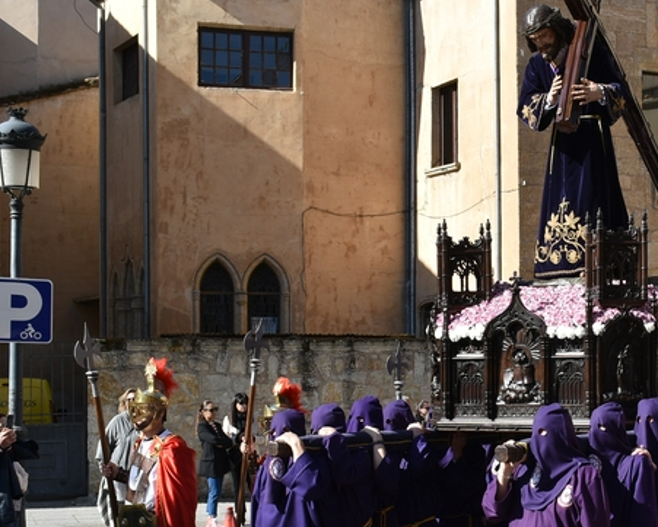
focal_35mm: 76
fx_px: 1479
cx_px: 592
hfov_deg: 24.4
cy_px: 333
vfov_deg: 20.1
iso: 200
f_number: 9
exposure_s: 1/320
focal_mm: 27
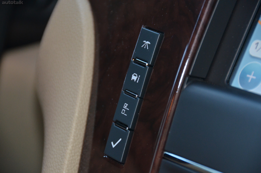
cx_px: 130
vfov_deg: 4.6
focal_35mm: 300
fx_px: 2171
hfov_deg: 6.9
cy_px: 86
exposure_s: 1/60
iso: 1600
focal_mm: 200
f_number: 5.6
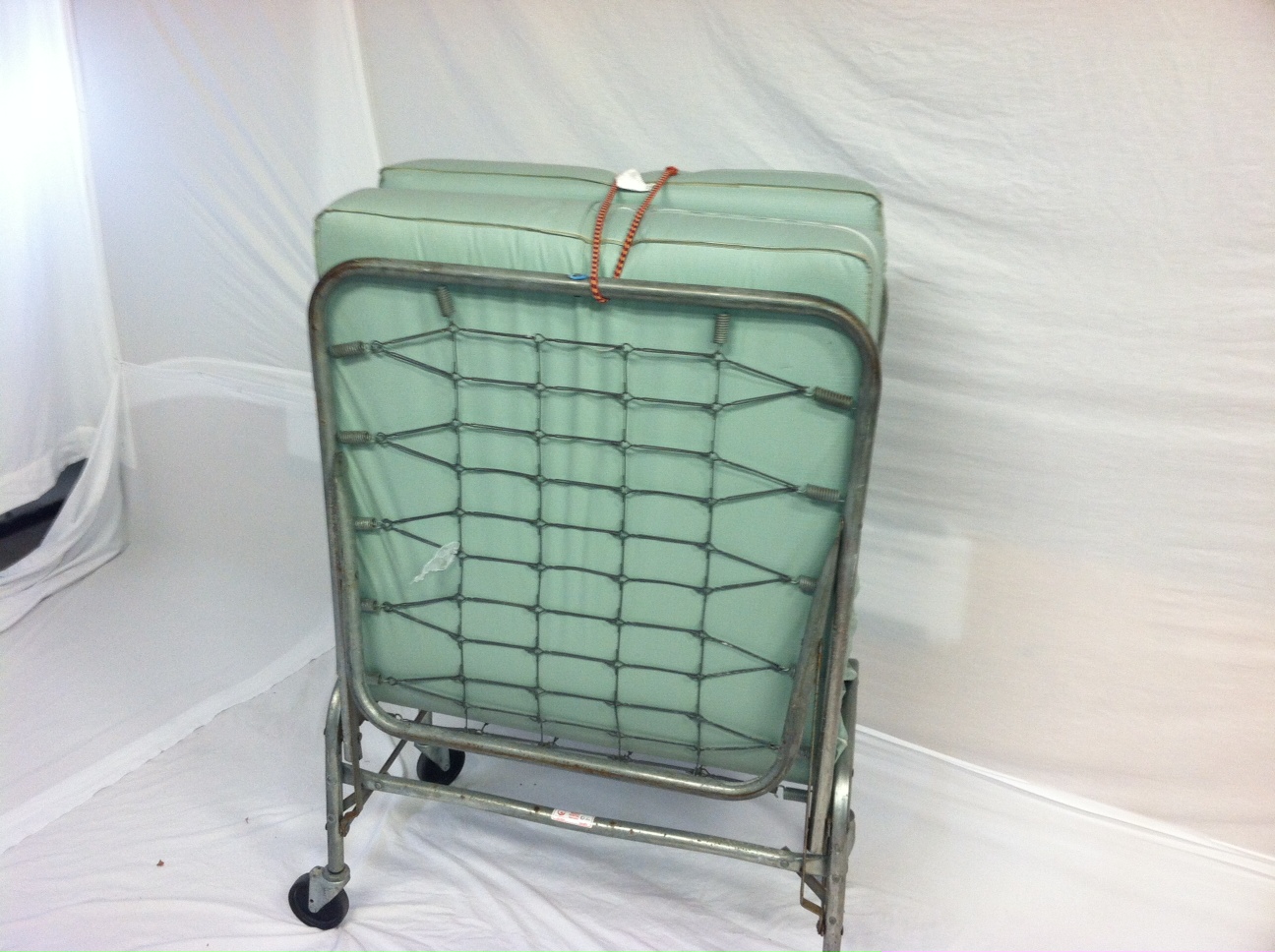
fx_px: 1287
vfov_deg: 40.6
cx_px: 638
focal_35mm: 35
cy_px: 476
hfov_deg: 52.7
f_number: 2.8
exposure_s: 1/15
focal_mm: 3.85
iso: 100
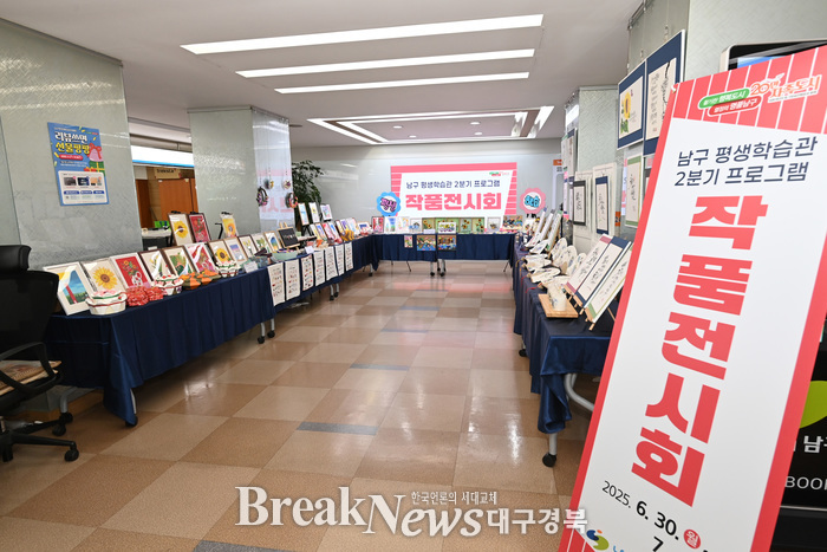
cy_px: 276
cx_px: 414
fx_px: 437
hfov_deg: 86.9
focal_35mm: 19
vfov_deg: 64.6
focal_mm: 19
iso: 1600
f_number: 7.1
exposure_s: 1/160
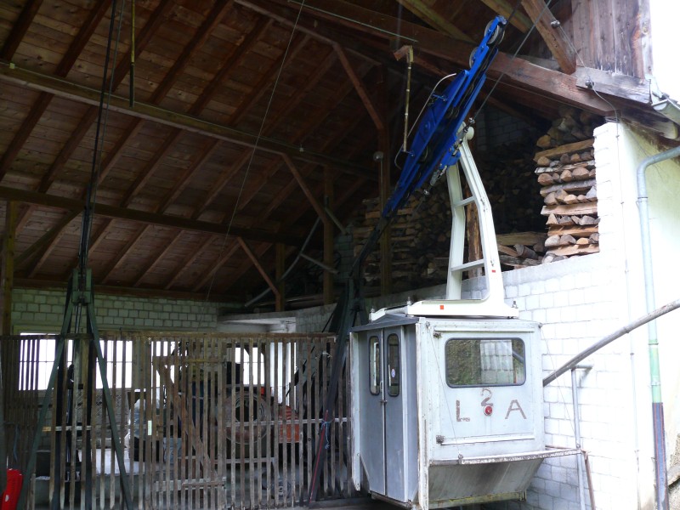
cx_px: 340
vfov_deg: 40.7
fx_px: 688
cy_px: 255
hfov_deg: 52.6
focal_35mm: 35
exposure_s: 1/20
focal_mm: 7.5
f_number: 2.8
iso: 200
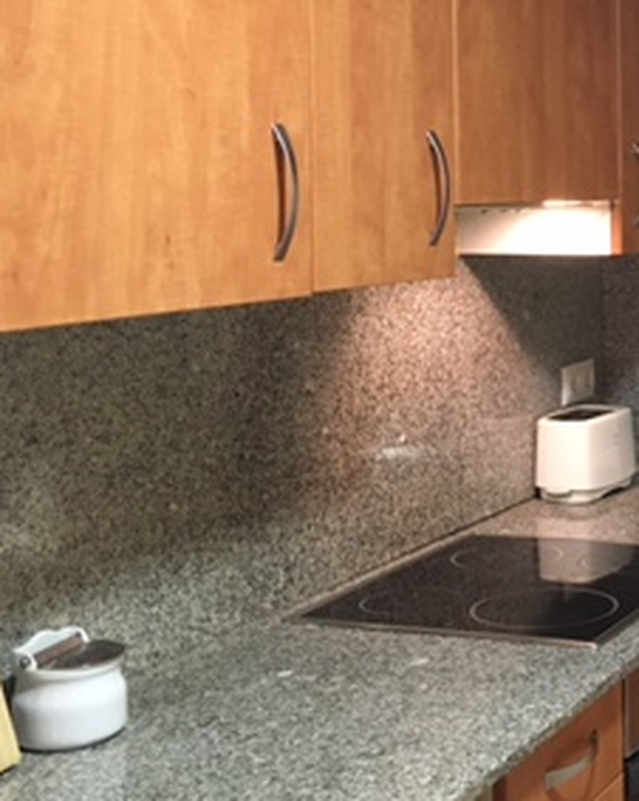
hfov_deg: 22.3
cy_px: 229
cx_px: 732
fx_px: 1515
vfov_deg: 29.3
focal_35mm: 64
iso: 200
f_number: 2.2
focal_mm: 4.15
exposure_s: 1/20
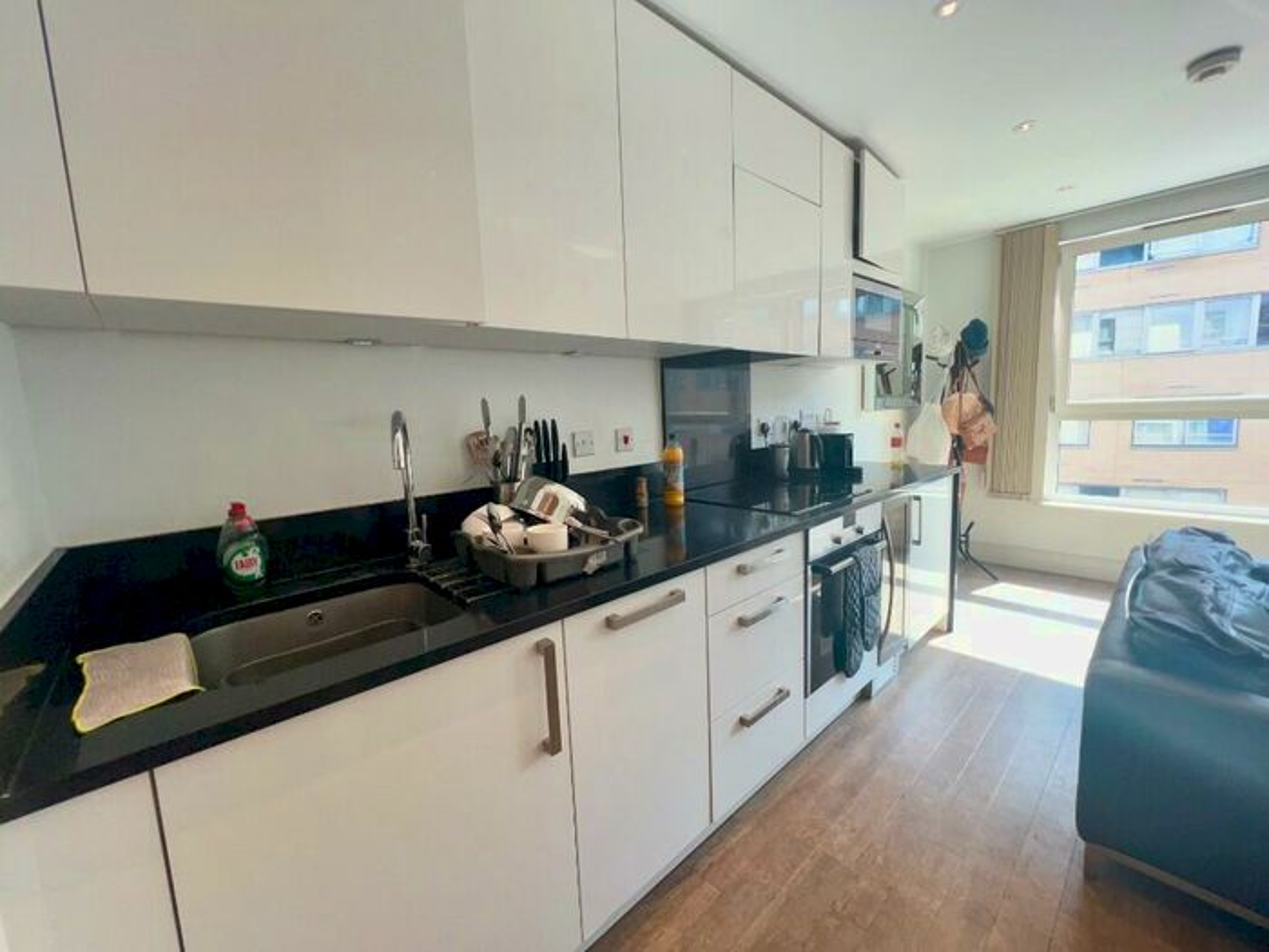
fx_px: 477
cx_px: 634
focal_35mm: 13
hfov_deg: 106.2
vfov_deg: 89.9
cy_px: 476
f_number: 1.8
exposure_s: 1/100
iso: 80
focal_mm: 1.57
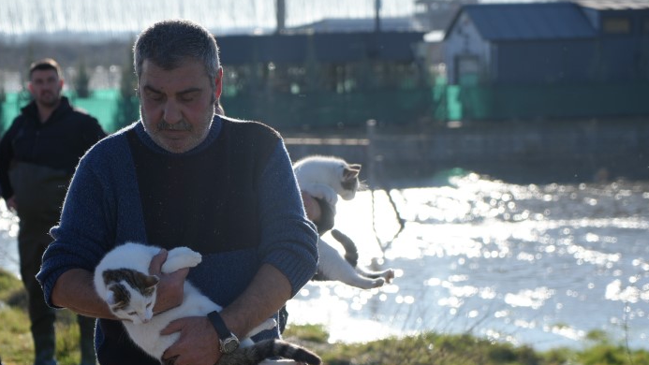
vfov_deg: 11.0
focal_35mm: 110
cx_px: 236
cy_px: 283
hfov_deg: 19.4
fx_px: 1893
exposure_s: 1/800
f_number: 4.5
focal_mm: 70
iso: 100
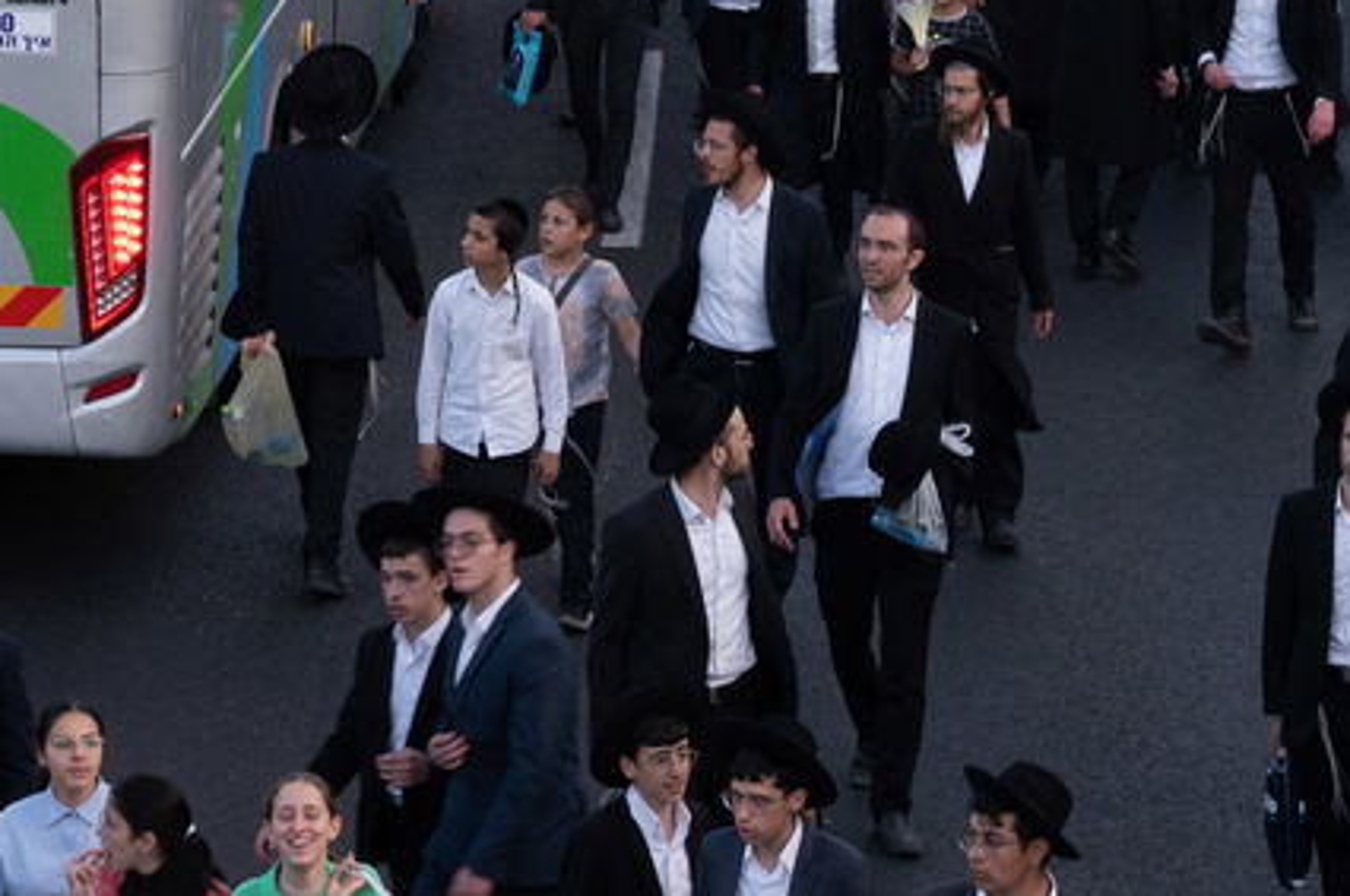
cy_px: -211
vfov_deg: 5.9
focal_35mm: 230
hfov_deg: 9.0
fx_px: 8615
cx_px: 596
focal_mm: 70
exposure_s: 1/100
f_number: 13
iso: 1600
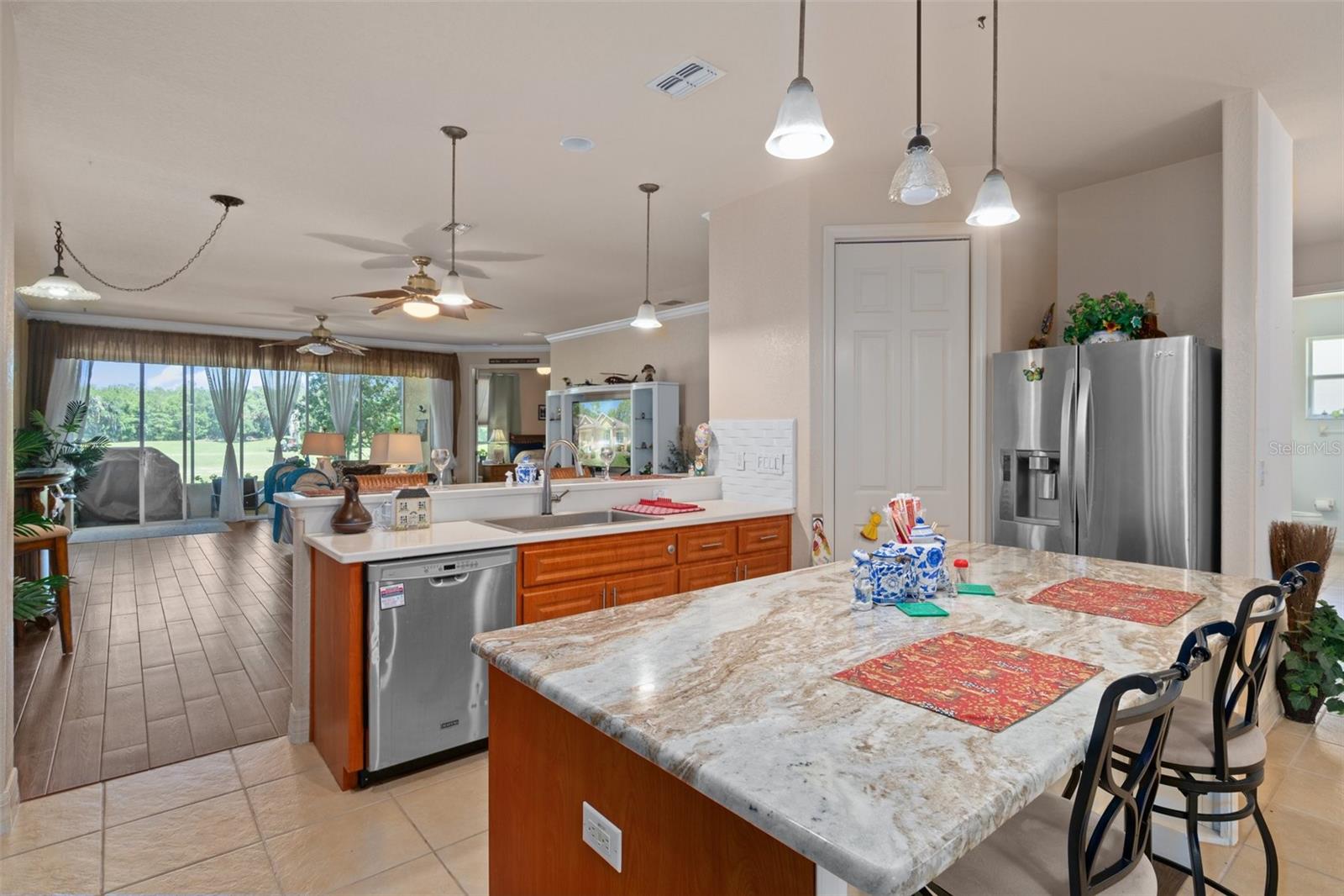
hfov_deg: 93.3
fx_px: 634
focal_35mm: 17
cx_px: 672
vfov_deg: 70.4
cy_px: 448
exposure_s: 1/1.67
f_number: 8
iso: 320
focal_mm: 17
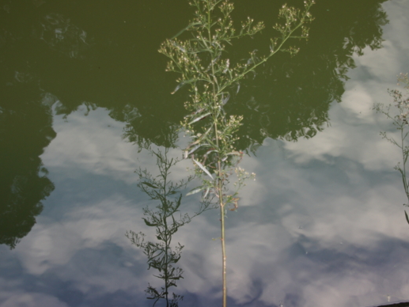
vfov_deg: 25.0
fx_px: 692
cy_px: 151
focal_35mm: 59
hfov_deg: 32.9
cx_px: 227
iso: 400
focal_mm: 35
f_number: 4.5
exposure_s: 1/60
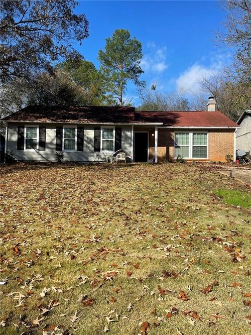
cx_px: 126
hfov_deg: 53.0
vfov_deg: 67.3
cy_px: 168
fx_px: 251
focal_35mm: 26
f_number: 1.6
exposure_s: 1/2304
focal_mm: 4.2
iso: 32
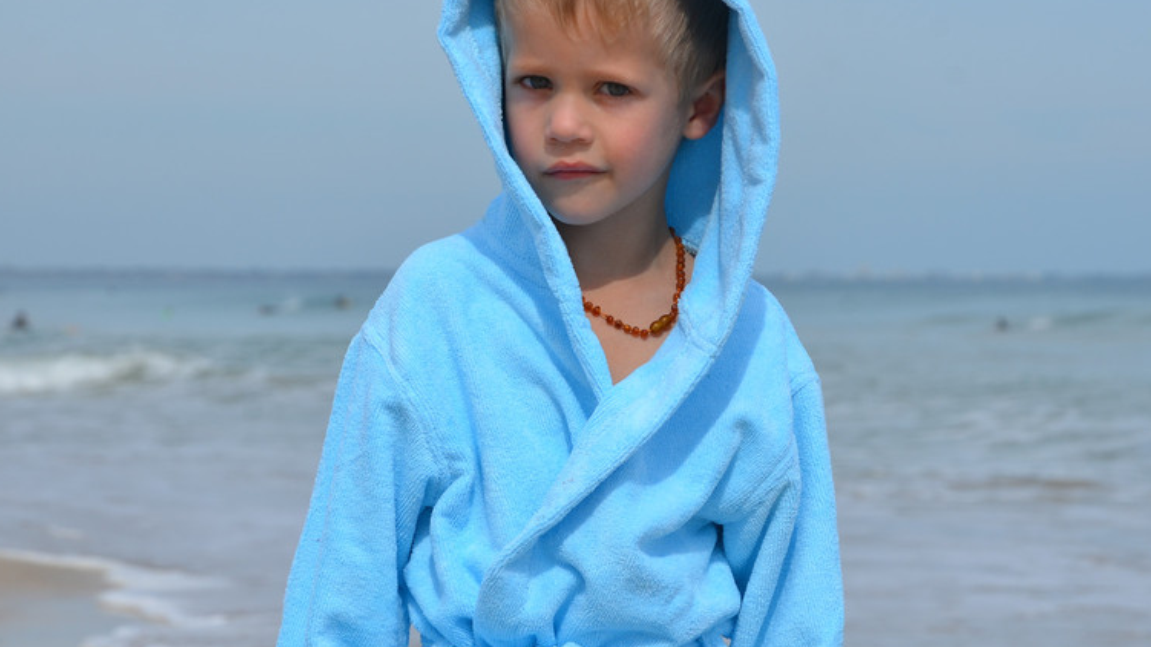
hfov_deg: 11.9
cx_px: 641
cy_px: 327
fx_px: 5544
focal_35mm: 182
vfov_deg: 6.7
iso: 100
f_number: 9
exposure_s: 1/320
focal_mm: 85
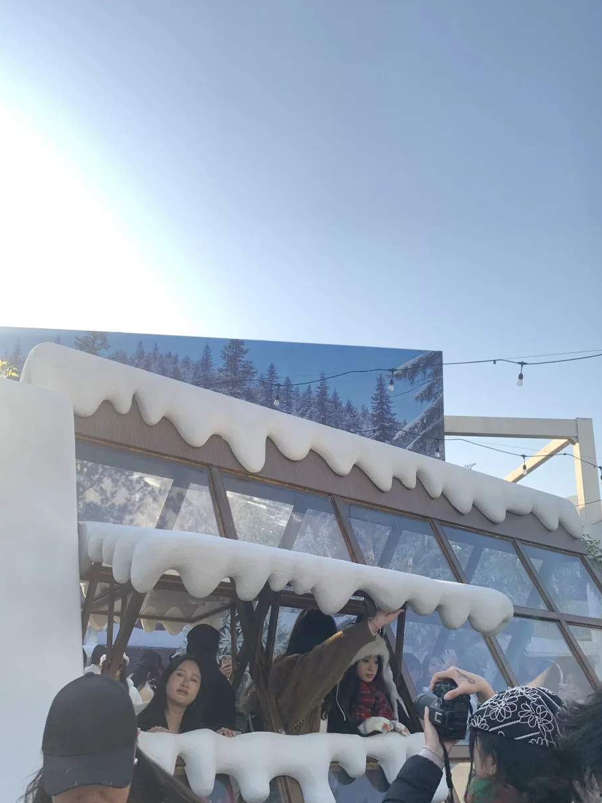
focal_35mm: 31
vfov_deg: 58.3
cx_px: 279
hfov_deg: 45.4
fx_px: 719
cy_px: 391
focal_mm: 4.25
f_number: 1.8
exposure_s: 1/1513
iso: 25
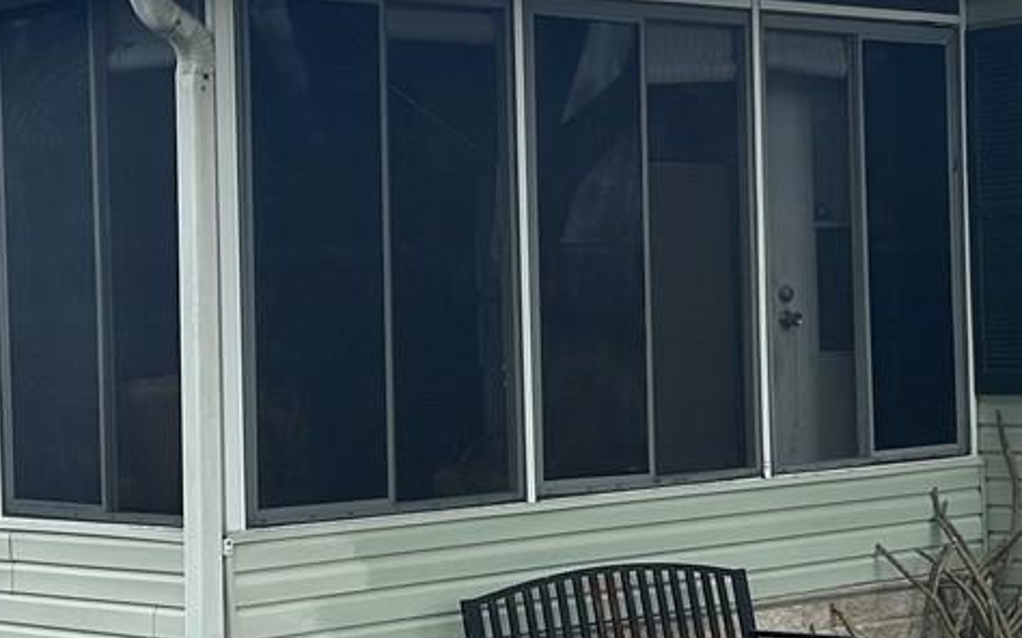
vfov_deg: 14.0
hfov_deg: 22.3
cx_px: 423
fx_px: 2590
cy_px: 358
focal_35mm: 93
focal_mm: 5.7
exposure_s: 1/3356
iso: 50
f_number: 1.5
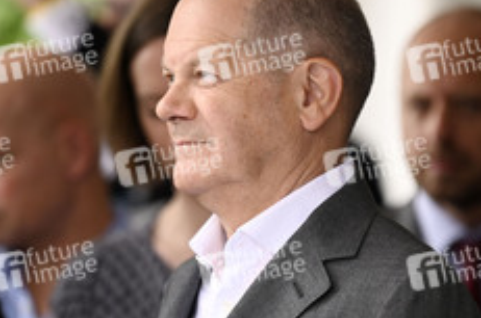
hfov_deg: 5.3
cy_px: 214
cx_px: 197
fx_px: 5213
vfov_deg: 3.5
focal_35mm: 391
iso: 400
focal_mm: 200
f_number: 2.8
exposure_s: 1/640
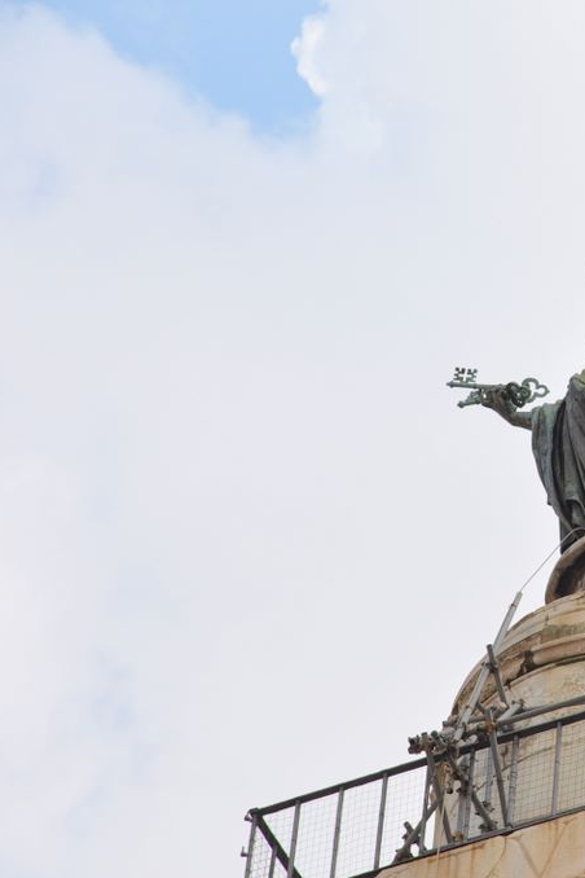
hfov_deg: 5.8
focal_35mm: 238
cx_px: 656
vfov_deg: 8.7
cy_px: 439
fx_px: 5795
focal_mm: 105
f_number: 10
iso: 200
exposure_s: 1/250
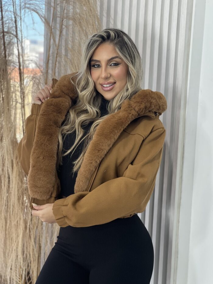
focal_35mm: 77
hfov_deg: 19.1
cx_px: 106
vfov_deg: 25.3
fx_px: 632
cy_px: 142
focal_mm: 9
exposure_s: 1/120
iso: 125
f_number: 2.8
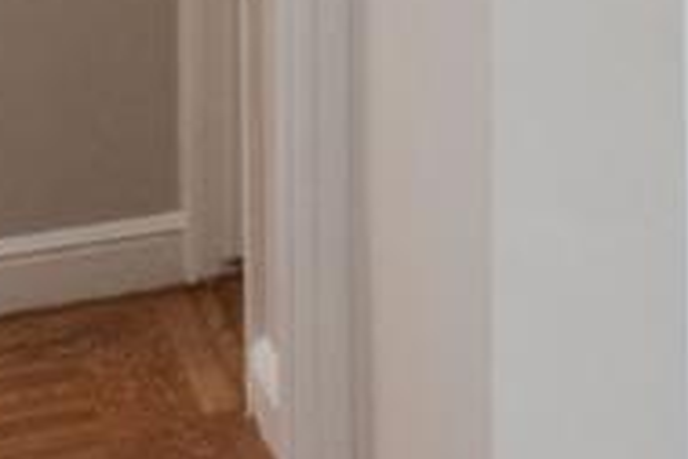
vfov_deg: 9.3
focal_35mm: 135
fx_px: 2580
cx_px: 2443
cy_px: -536
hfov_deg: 9.2
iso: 800
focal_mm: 17
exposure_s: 1/50
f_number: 9
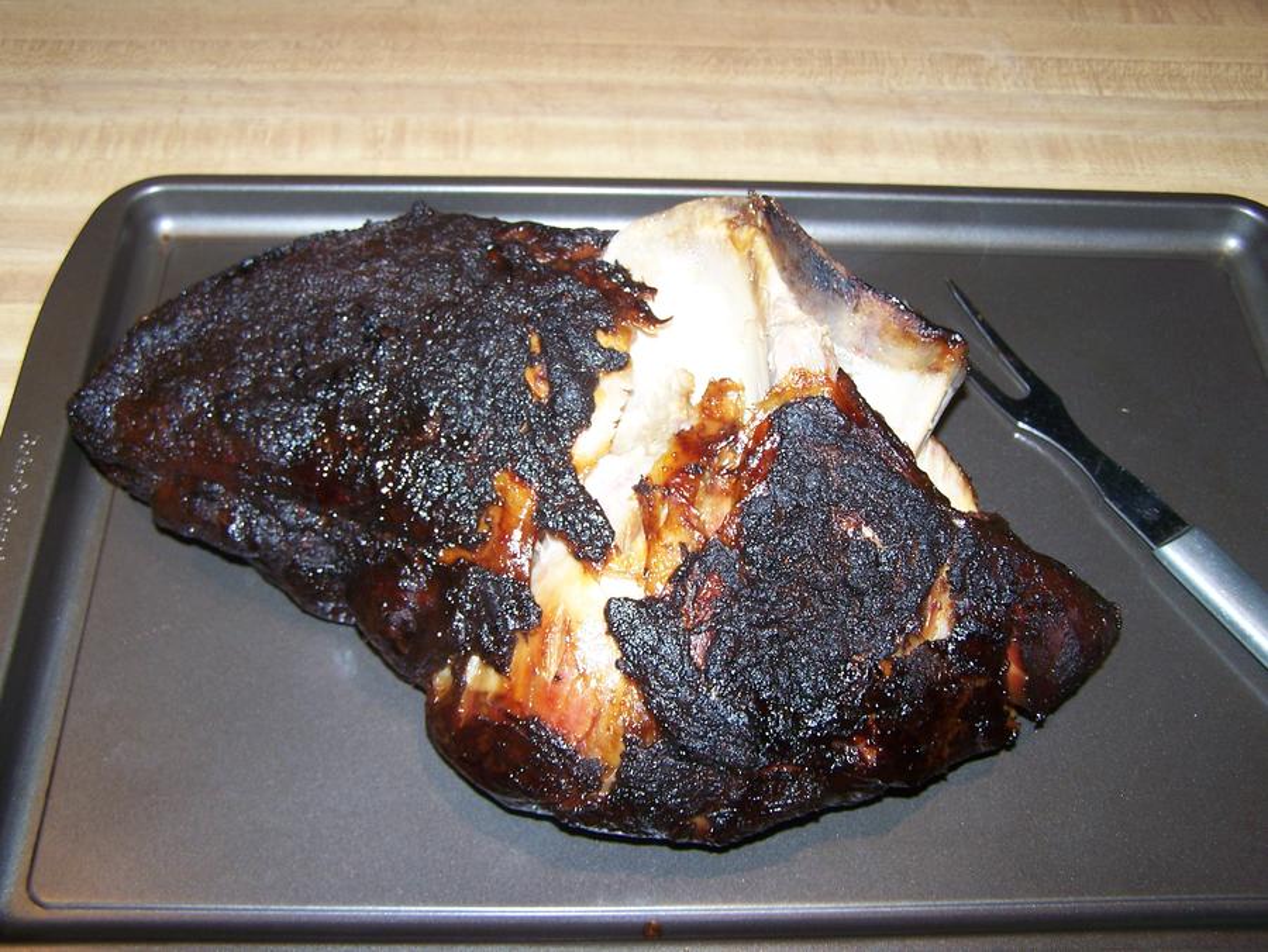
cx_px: 634
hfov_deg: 49.0
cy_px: 476
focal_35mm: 38
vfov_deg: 37.8
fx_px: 1393
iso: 80
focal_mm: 6.3
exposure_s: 1/60
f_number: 2.8
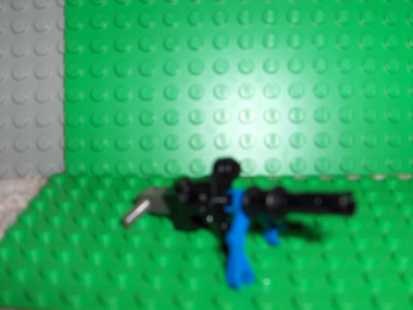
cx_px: 205
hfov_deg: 46.8
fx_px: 477
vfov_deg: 35.9
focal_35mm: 40
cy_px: 159
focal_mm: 8
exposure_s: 1/60
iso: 100
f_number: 4.8
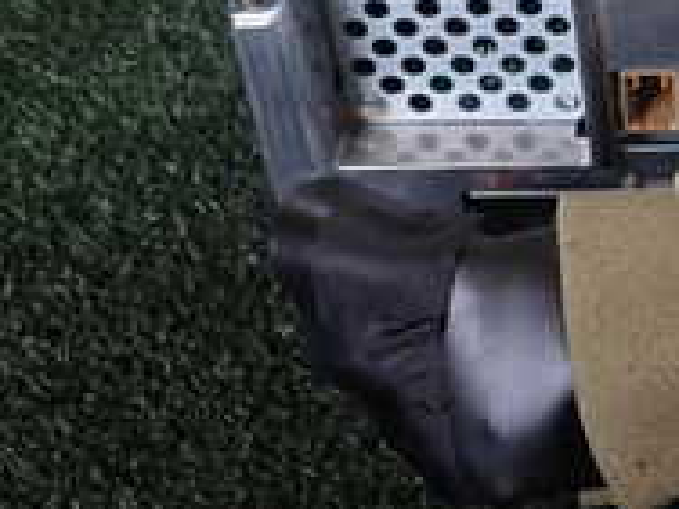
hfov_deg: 19.1
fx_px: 1883
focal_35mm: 96
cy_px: -155
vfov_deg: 14.7
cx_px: 845
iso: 100
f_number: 2.3
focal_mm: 5.4
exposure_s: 1/60
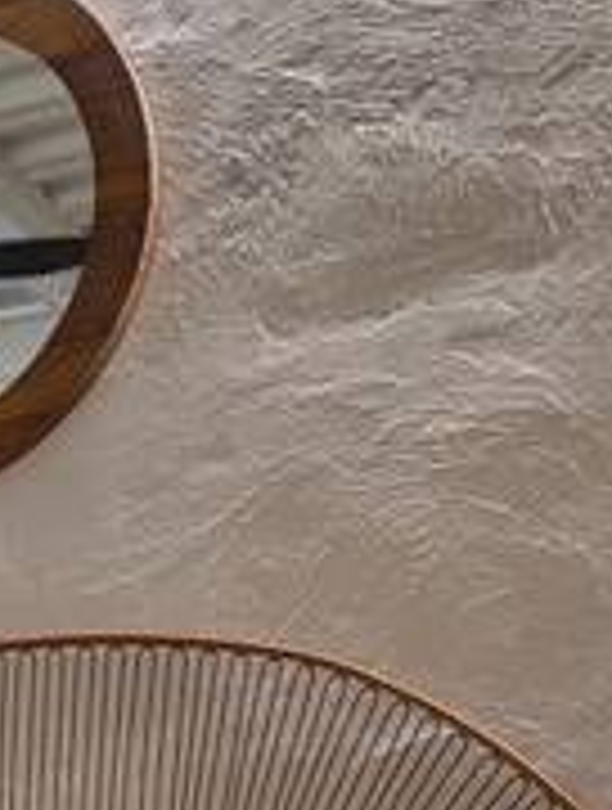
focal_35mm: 85
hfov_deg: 16.1
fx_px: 1994
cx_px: -288
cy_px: 1058
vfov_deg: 20.9
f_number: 1.68
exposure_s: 1/120
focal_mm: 6.9
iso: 163
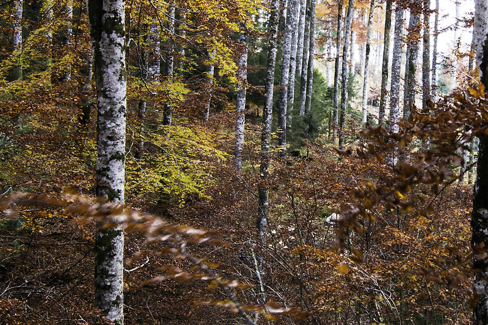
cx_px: 376
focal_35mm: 91
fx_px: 1233
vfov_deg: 15.0
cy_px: 134
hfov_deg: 22.1
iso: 100
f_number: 11
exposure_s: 5
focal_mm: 20
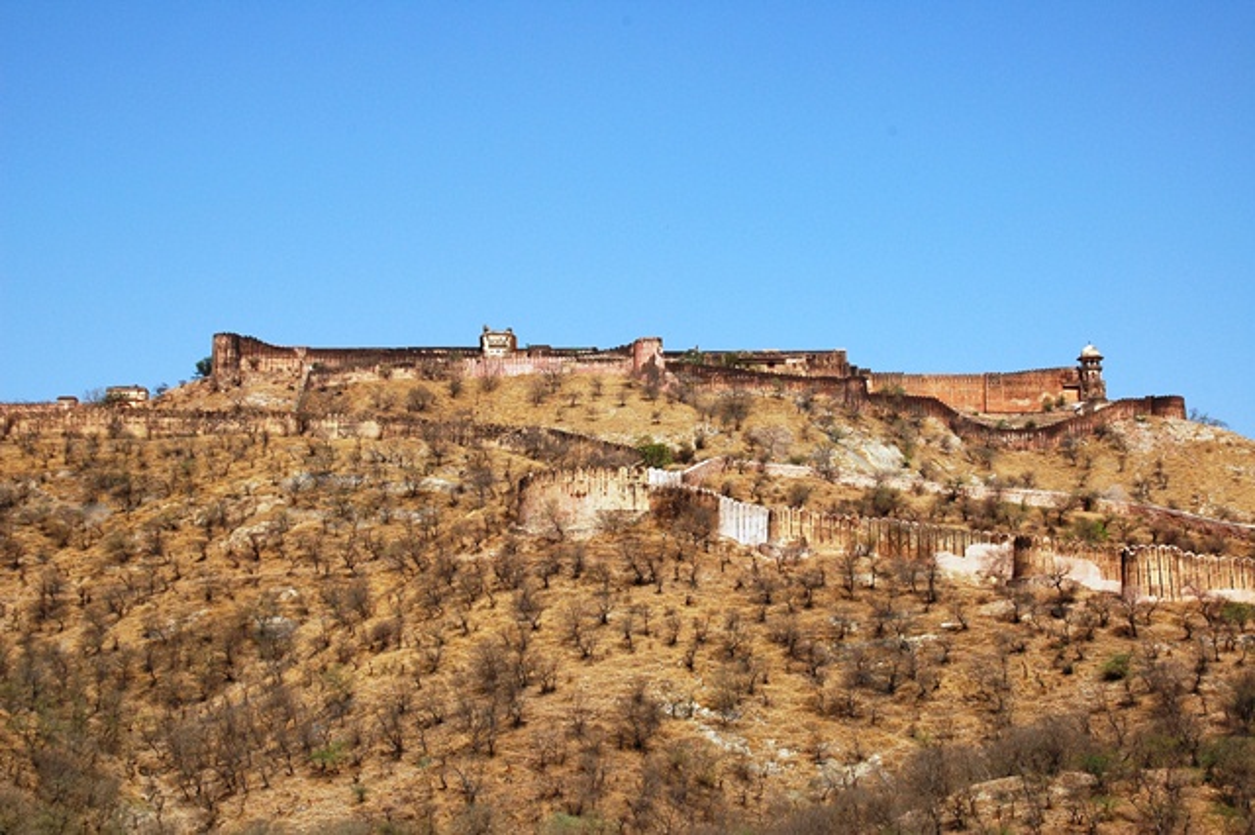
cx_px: 628
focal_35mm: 63
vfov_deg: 21.5
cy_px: 418
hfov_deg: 31.9
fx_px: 2195
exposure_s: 1/400
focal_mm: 42
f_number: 11
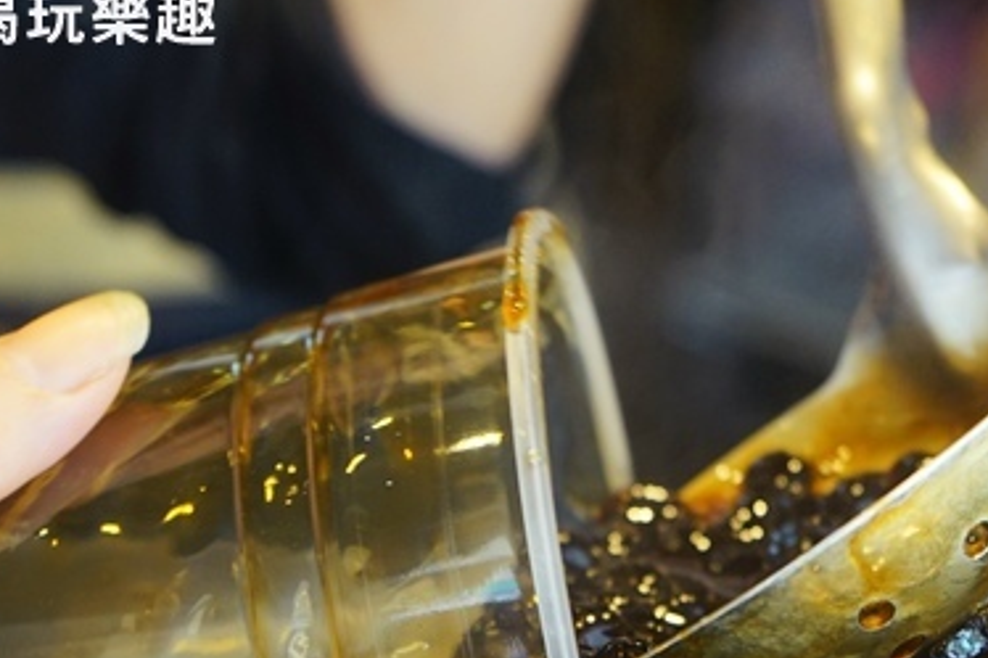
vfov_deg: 12.4
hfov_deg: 18.7
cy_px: 620
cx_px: 592
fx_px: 2990
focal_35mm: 109
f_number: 4.5
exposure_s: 1/60
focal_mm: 51
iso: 800
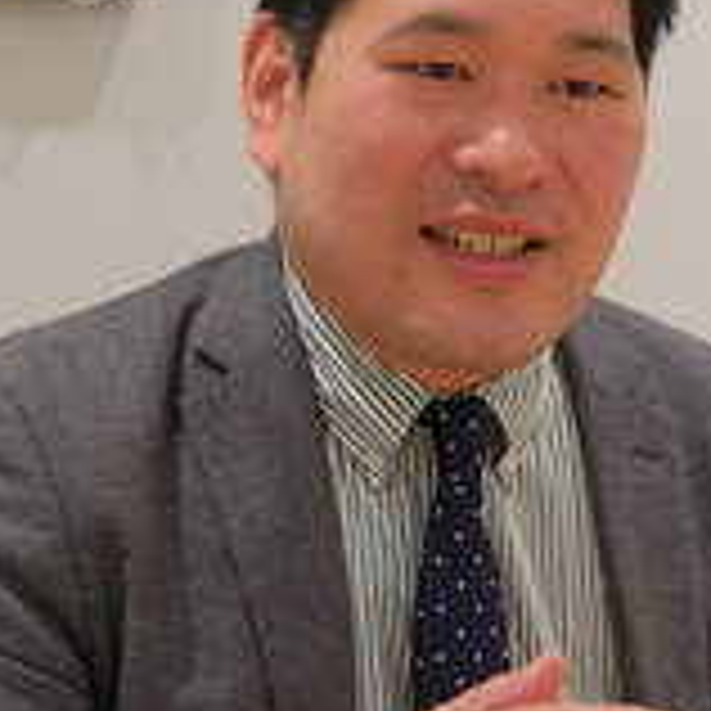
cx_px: 356
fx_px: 3184
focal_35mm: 137
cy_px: 398
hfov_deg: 12.7
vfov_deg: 12.7
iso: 640
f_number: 2.8
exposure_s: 1/100
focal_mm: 34
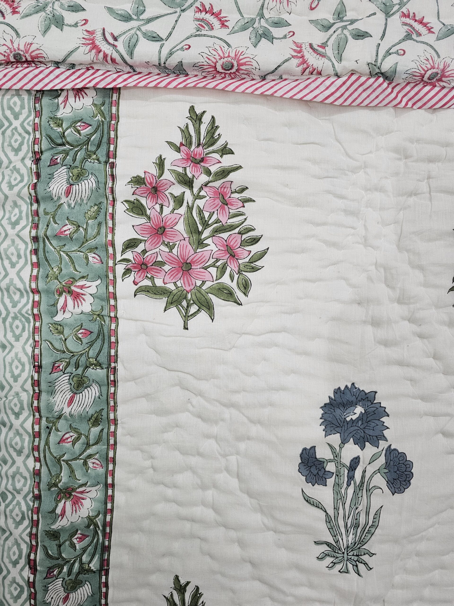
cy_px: 303
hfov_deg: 58.9
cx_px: 227
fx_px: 402
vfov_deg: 73.9
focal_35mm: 23
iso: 640
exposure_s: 1/100
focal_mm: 6.3
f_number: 1.7
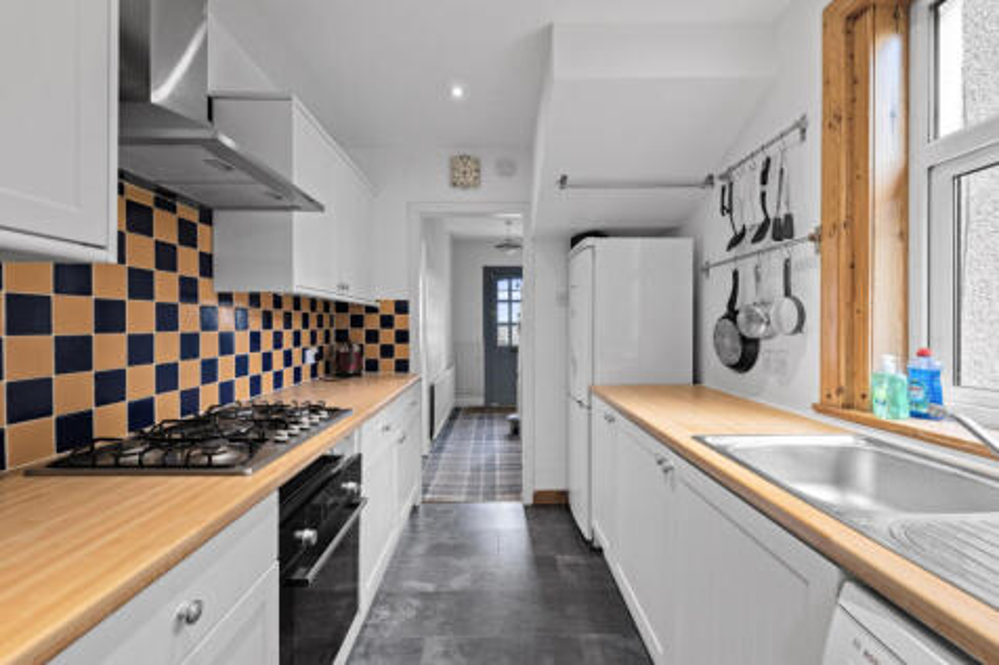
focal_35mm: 14
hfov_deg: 104.3
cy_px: 332
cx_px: 500
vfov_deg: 81.2
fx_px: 388
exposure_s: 1/20
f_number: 8
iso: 640
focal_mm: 14
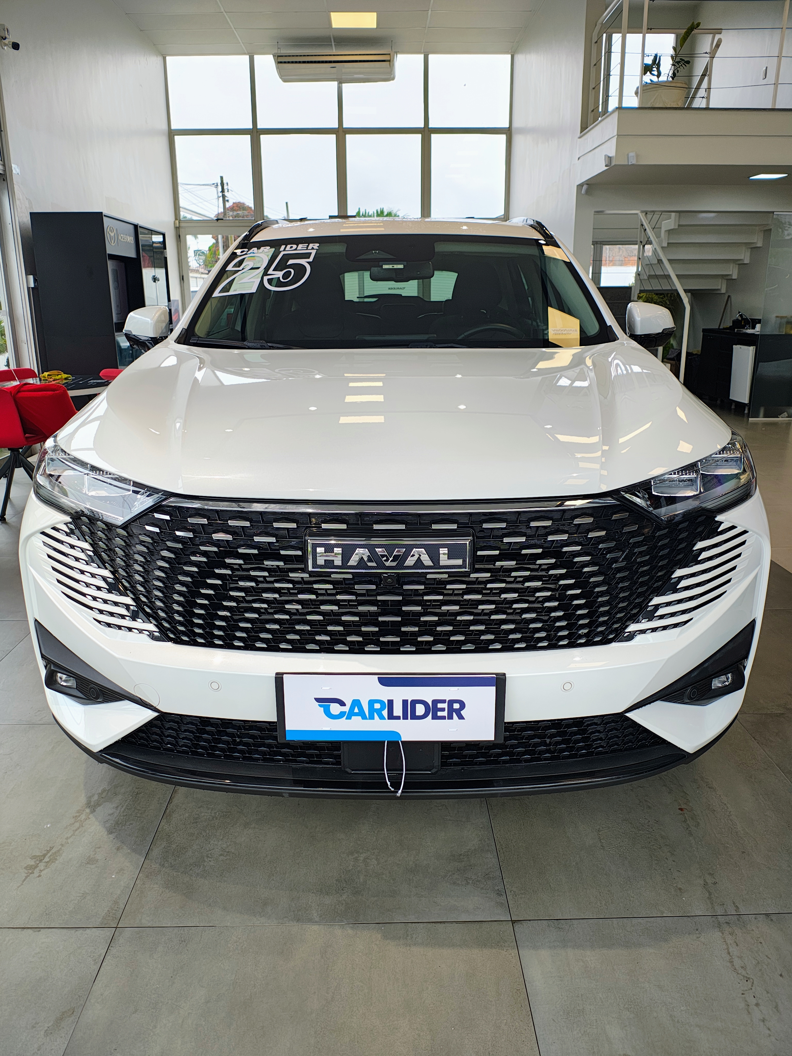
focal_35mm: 25
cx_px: 396
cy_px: 528
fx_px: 763
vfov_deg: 69.4
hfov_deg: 54.9
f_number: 1.4
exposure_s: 1/200
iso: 106
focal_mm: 5.89
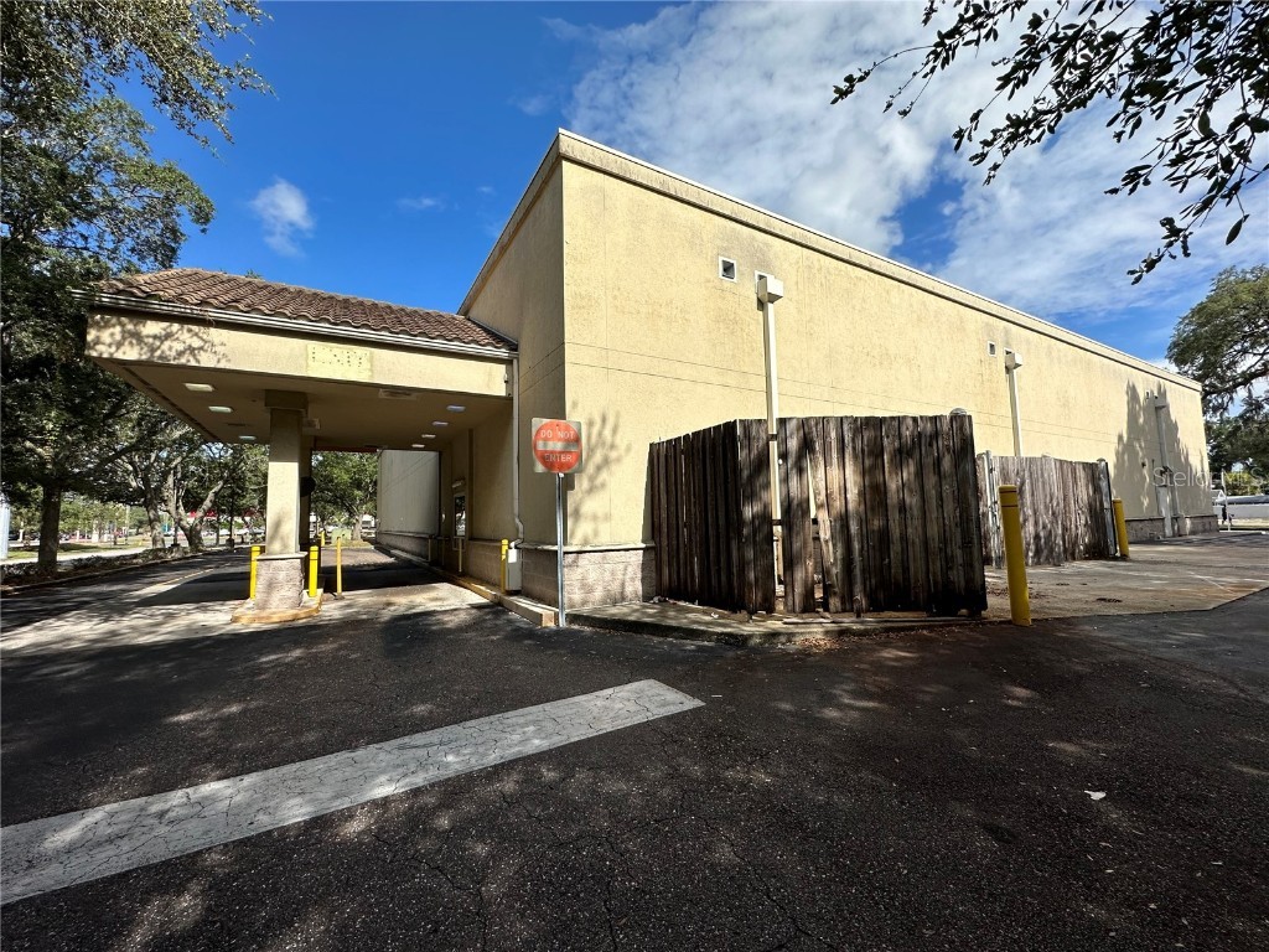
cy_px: 476
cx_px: 634
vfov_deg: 85.7
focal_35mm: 14
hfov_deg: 102.1
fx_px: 513
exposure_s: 1/2747
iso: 50
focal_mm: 2.22
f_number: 2.2
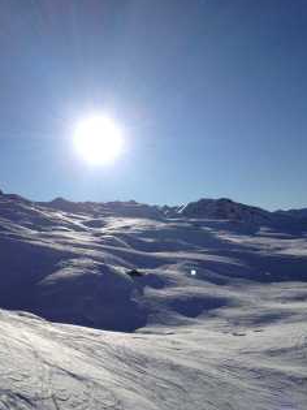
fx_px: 473
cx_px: 144
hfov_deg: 35.9
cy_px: 207
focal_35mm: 40
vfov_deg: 46.8
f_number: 2.4
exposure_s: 1/6944
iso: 64
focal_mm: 4.28
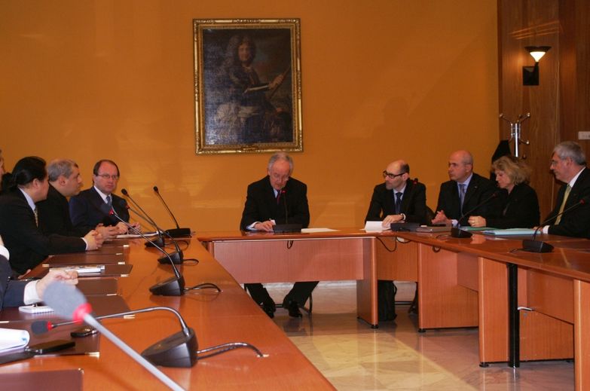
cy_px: 196
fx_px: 982
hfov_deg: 33.5
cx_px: 295
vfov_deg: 22.5
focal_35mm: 60
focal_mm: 40
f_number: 5.6
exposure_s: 1/80
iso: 400
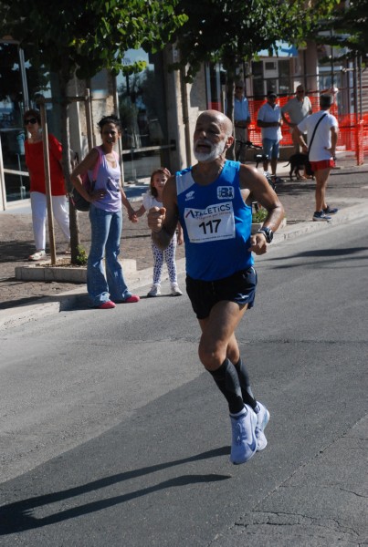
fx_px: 1327
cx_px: 184
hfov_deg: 15.8
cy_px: 274
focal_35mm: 87
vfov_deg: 23.3
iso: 1000
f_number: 8
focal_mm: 58
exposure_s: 1/2000
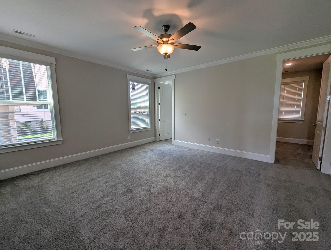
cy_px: 125
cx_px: 166
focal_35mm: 13
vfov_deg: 90.1
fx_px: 124
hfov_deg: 106.1
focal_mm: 1.95
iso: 50
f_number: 2.2
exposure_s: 1/120
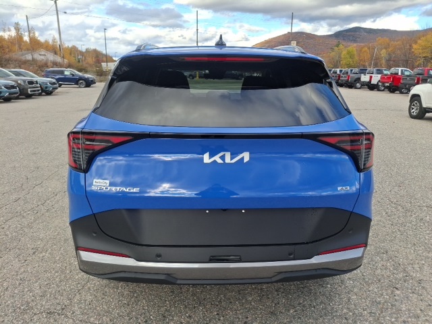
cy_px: 162
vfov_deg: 54.9
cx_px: 216
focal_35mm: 25
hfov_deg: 69.4
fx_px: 312
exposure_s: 1/775
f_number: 1.8
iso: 30
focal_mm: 4.69
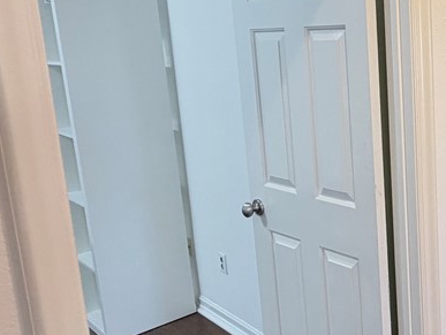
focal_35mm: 37
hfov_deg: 36.3
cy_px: 137
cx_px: 558
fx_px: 477
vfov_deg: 38.6
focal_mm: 2.22
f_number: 2.2
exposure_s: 1/60
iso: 200
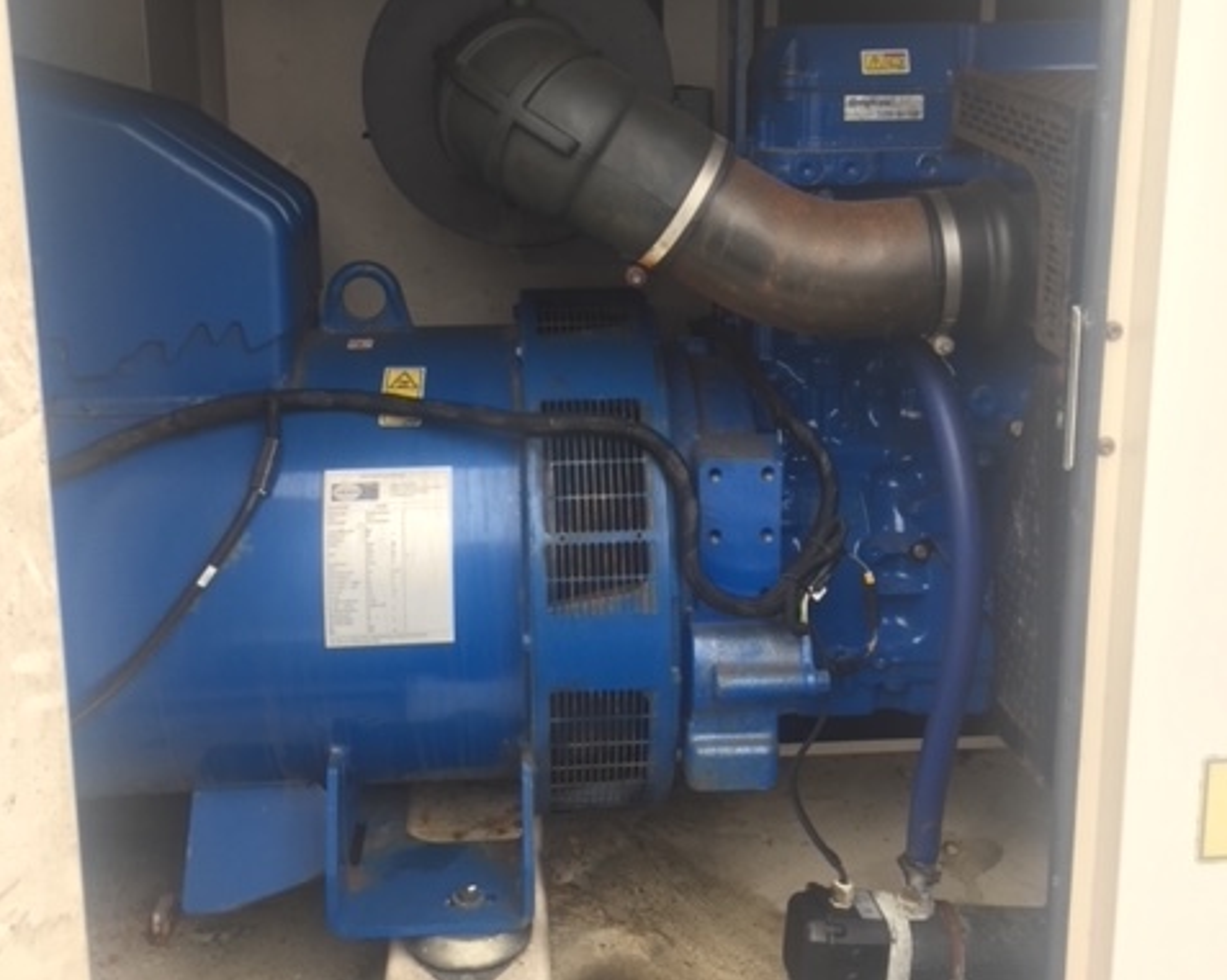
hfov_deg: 48.0
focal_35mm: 38
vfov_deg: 38.7
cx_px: 612
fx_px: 1379
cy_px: 327
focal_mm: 4.15
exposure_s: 1/100
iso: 32
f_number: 2.2
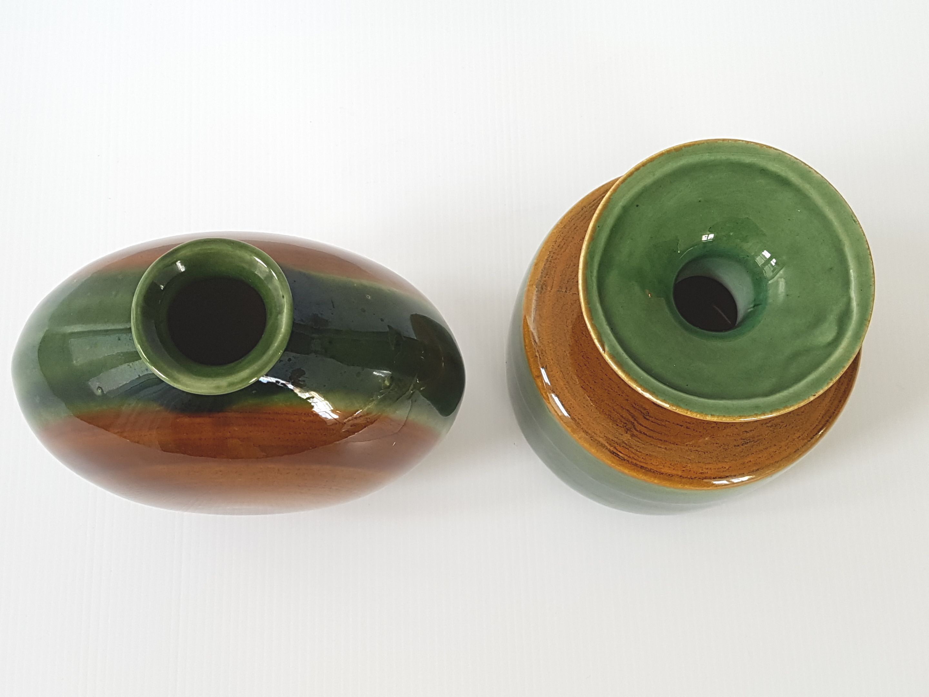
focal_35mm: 26
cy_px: 348
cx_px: 464
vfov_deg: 53.1
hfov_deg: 67.3
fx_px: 698
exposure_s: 1/100
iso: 80
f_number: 1.7
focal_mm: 4.2
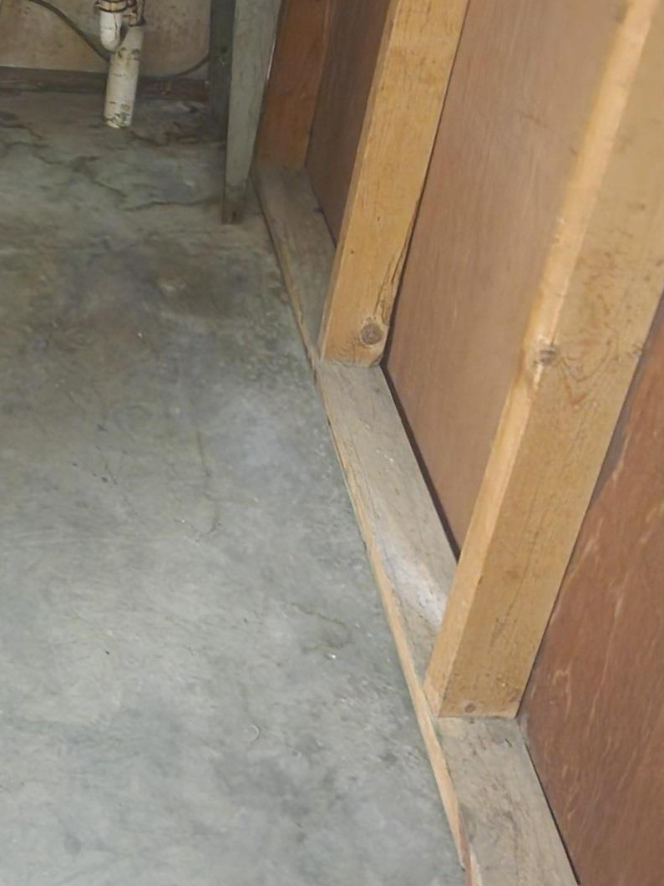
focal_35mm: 50
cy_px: 163
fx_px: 1279
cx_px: -53
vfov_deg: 36.7
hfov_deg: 26.9
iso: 1250
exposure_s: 1/9.99
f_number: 1.8
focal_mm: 6.4
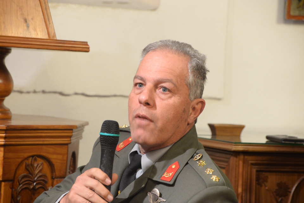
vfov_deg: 11.2
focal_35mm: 122
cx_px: 152
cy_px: 102
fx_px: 1031
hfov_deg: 16.8
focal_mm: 122
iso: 3200
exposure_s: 1/15
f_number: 6.3
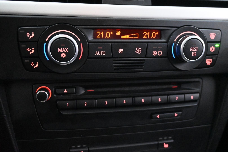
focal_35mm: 33
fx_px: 209
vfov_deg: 40.0
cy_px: 76
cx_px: 114
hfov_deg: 57.2
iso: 11400
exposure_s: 1/40
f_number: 4
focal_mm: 22
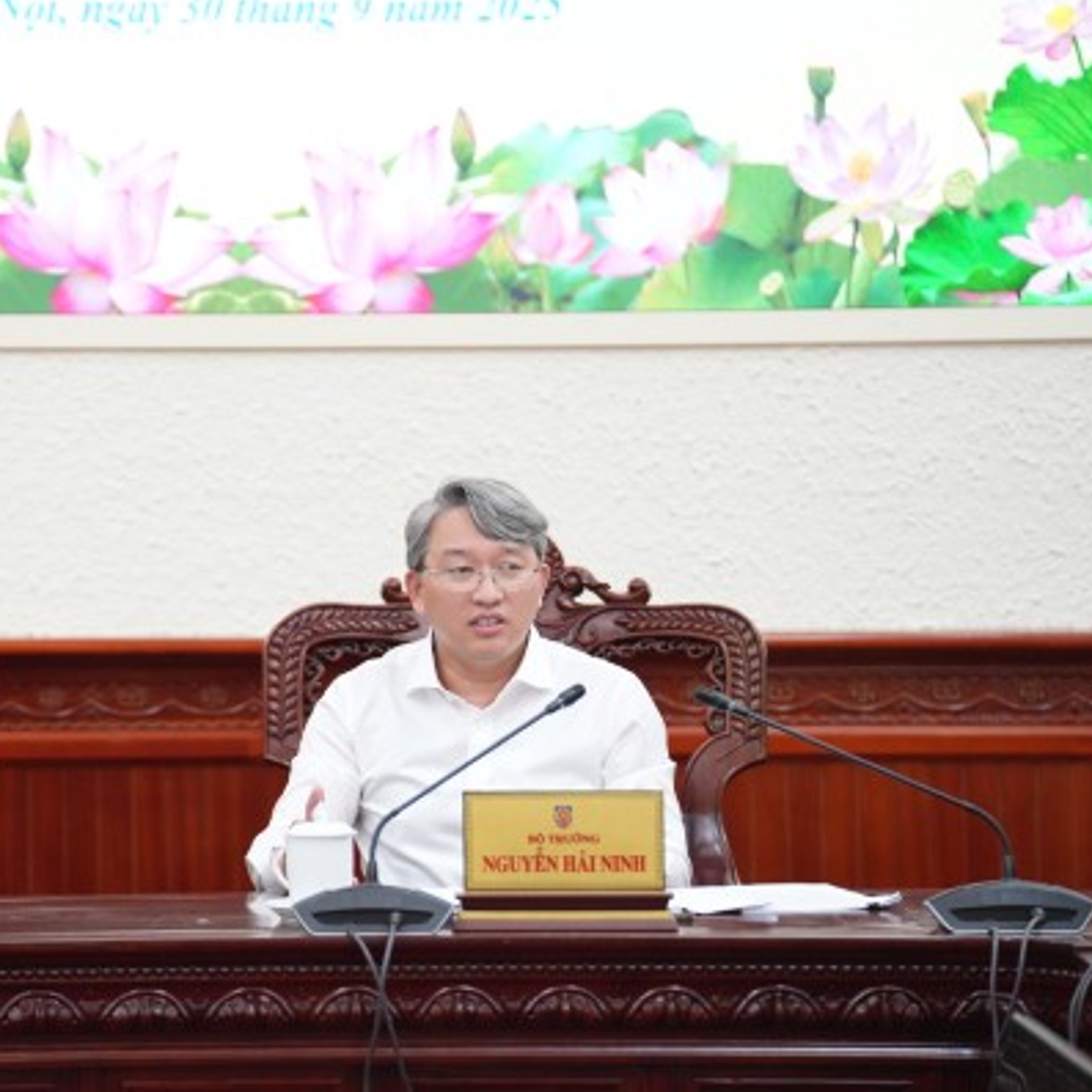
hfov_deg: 9.4
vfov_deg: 9.5
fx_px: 6603
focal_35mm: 185
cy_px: 547
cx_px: 286
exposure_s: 1/160
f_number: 2.8
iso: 1250
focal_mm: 144
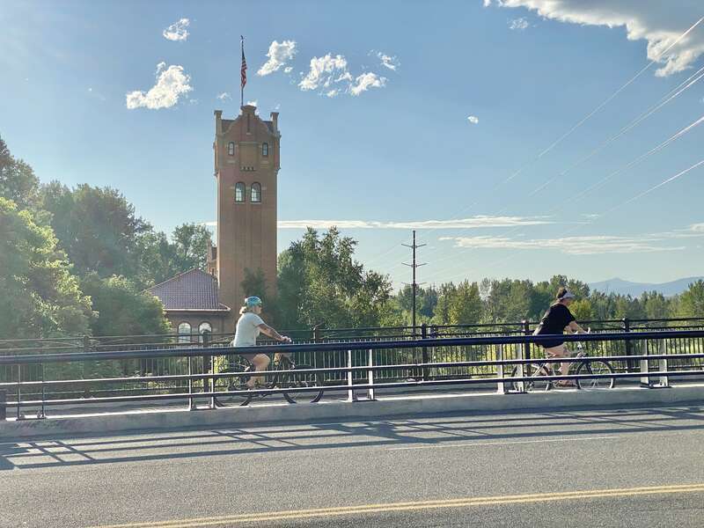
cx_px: 352
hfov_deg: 36.8
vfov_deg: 28.0
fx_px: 1058
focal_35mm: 52
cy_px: 264
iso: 20
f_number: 2
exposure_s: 1/2994
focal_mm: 6
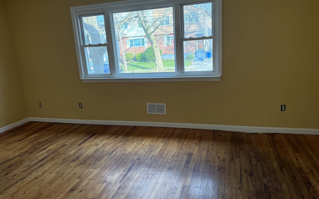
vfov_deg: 47.6
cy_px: 100
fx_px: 226
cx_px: 157
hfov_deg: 70.4
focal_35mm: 26
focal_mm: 6.76
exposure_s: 1/175
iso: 200
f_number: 1.78
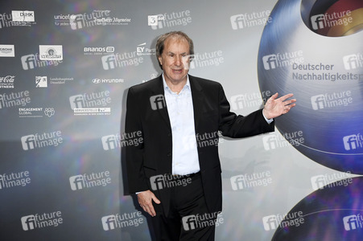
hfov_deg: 26.0
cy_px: 120
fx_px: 786
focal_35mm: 78
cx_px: 182
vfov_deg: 17.5
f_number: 5.6
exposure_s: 1/250
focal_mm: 78
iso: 640
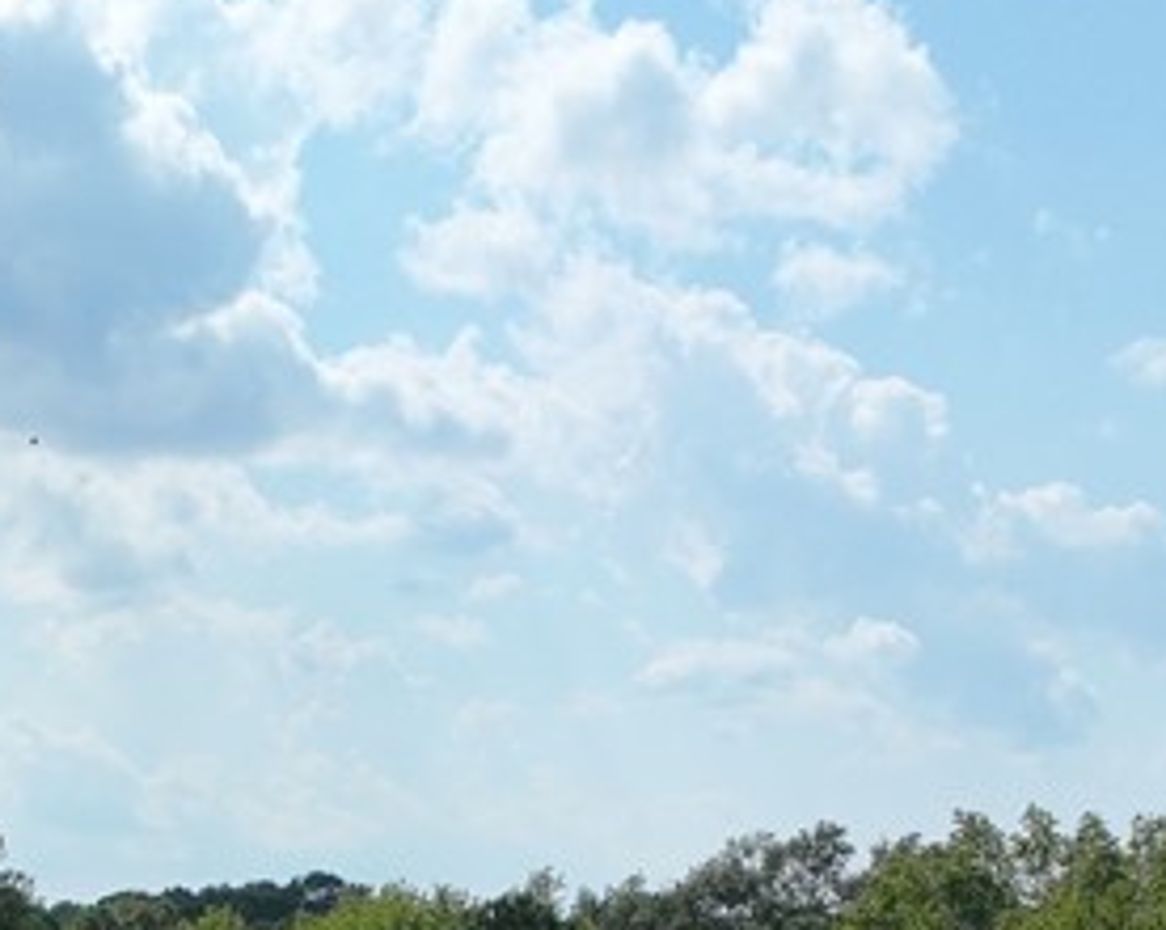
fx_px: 2998
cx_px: 13
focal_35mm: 87
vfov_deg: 15.6
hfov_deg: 21.3
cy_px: 1558
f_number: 2.8
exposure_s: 1/640
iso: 230
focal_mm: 12.29
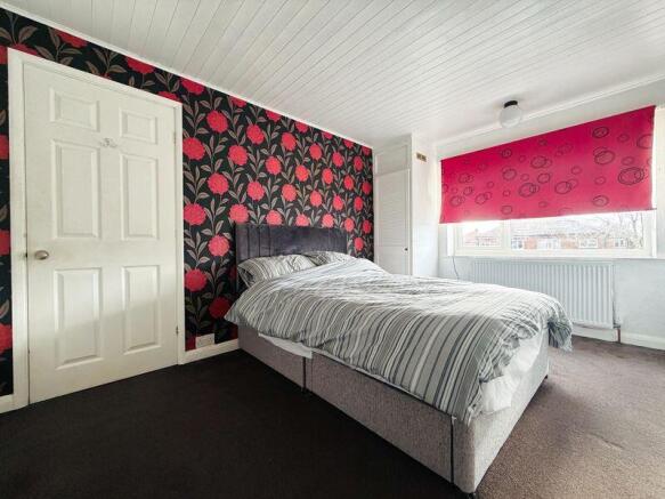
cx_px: 332
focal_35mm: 14
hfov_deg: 102.1
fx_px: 269
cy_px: 250
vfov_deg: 85.7
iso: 320
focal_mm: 2.22
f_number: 2.2
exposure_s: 1/117
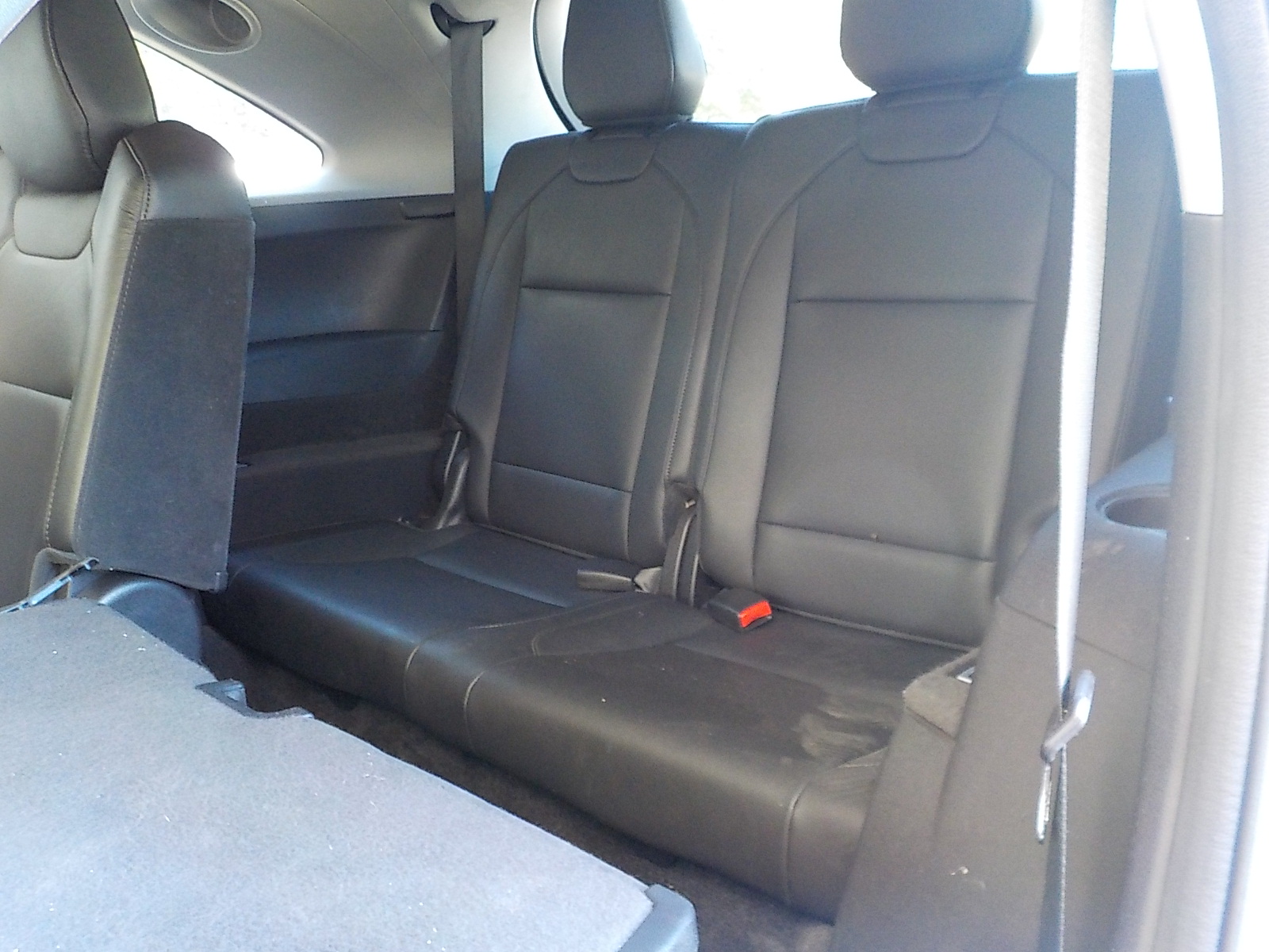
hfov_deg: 60.0
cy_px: 476
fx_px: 1100
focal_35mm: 30
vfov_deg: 46.8
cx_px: 634
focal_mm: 4.1
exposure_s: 1/10
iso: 400
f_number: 3.3
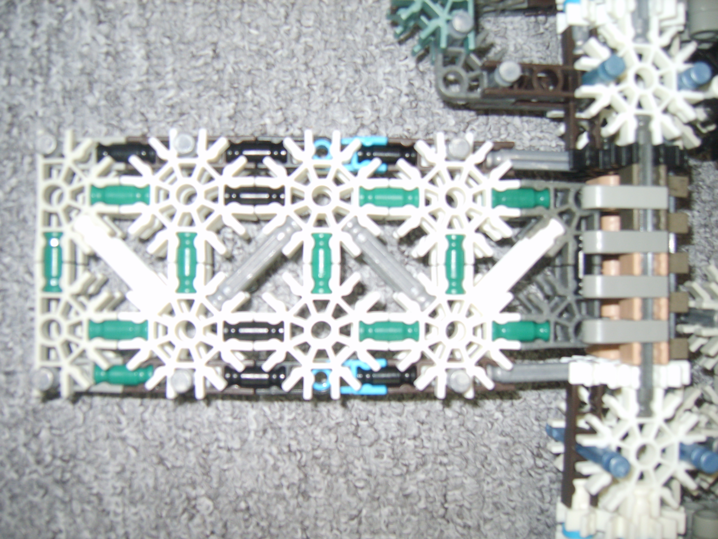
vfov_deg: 40.7
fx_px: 726
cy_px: 270
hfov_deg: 52.6
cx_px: 359
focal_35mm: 35
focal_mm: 7.4
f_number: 2.8
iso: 100
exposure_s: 1/30
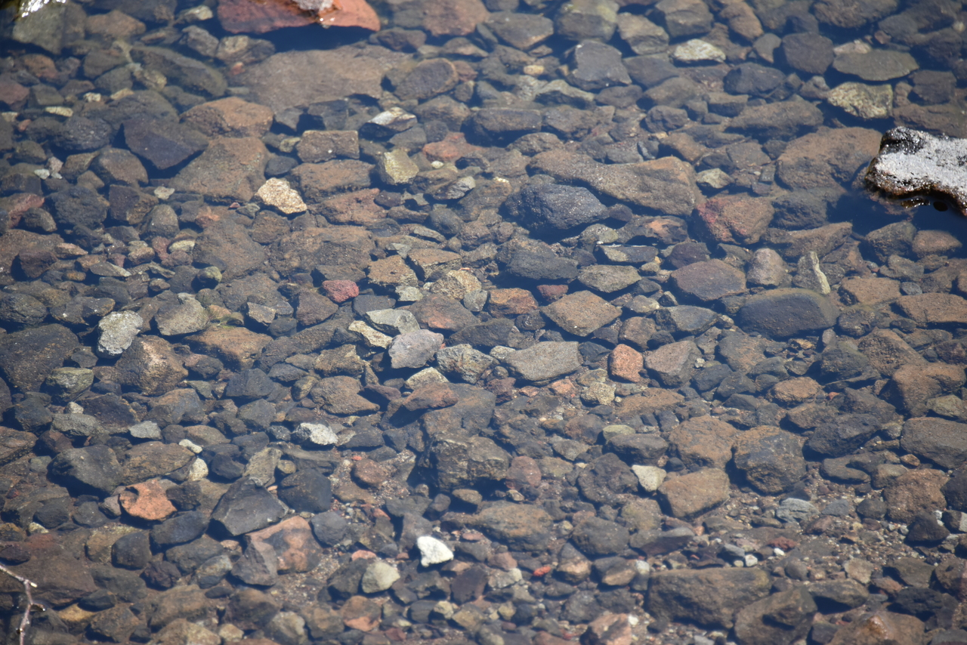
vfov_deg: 4.6
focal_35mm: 300
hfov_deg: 6.9
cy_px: 322
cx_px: 484
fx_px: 8060
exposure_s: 1/640
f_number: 5.6
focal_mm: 300
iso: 640
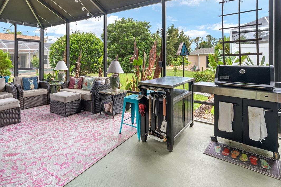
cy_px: 62
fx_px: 164
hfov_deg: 80.4
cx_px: 114
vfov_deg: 58.1
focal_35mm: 21
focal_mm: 14
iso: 200
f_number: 8
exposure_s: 1/8
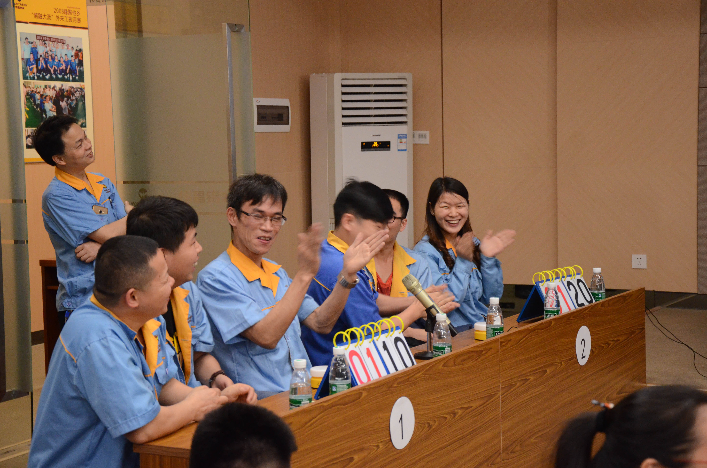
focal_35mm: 72
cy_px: 234
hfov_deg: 28.1
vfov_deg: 18.8
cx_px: 354
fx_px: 1411
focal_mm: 48
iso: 2200
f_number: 4.8
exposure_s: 1/30
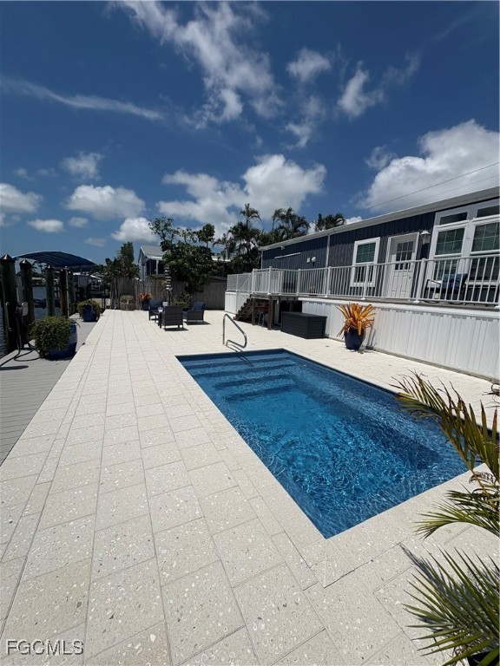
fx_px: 270
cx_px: 250
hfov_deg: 85.7
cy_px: 333
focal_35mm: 14
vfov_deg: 102.1
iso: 50
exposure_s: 1/6667
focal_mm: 2.22
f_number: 2.2
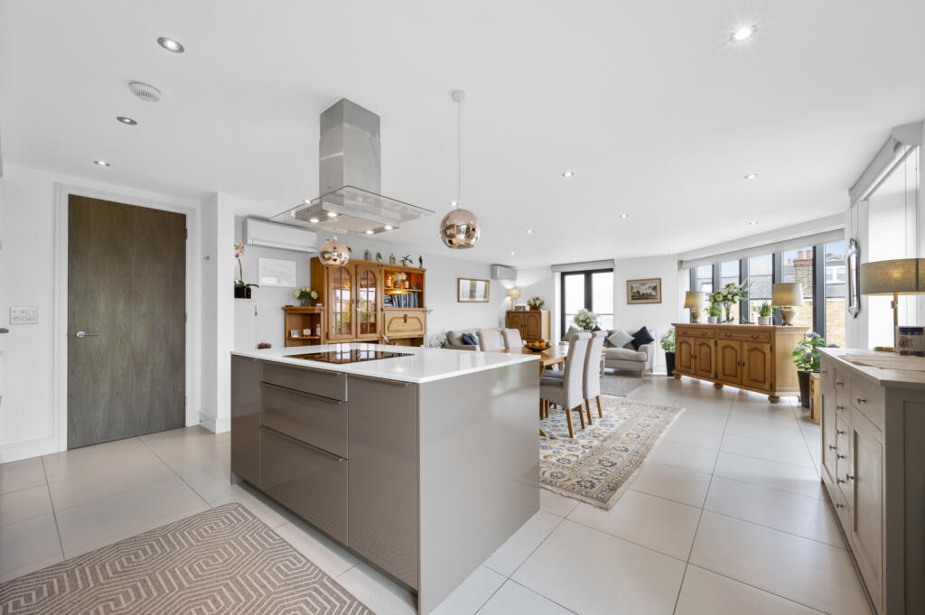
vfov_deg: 81.1
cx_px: 462
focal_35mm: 14
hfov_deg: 104.3
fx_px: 359
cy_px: 308
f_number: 16
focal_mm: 14
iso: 250
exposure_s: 1/1.67
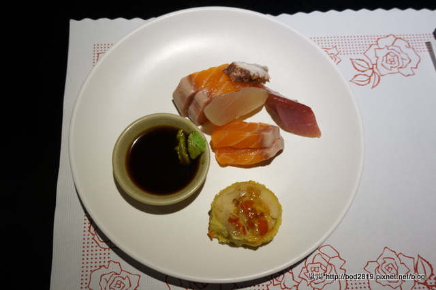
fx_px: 399
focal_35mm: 33
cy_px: 145
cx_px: 218
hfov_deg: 57.3
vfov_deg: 39.9
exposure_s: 1/60
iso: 500
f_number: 4
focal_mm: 22
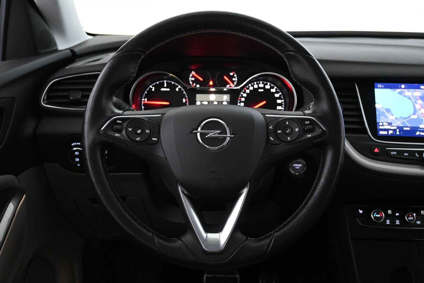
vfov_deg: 38.4
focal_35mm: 34
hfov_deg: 55.1
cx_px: 212
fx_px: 406
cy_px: 142
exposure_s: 1/40
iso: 4000
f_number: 4.2
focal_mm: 23
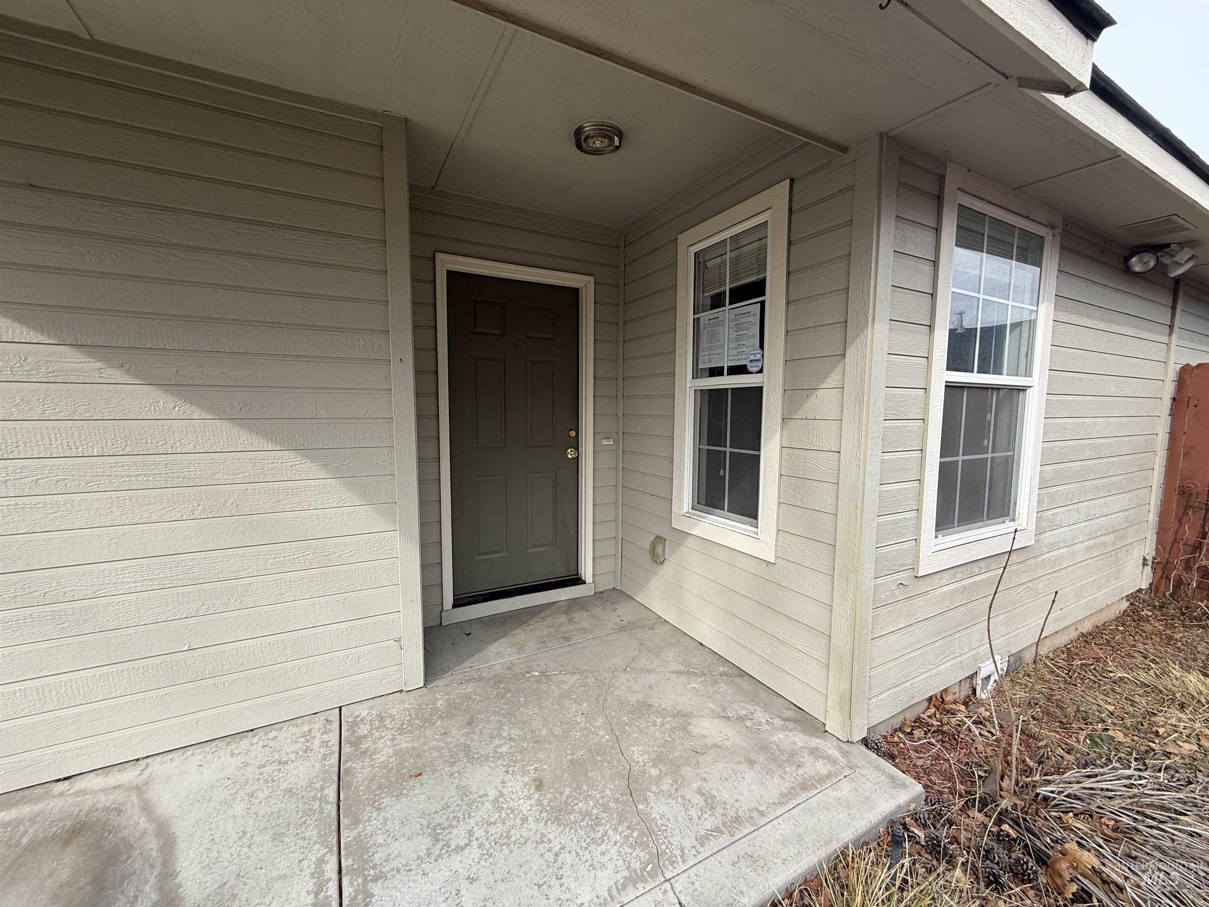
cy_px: 454
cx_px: 604
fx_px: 489
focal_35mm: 14
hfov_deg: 102.1
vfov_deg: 85.7
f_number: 2.2
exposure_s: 1/298
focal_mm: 2.22
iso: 50
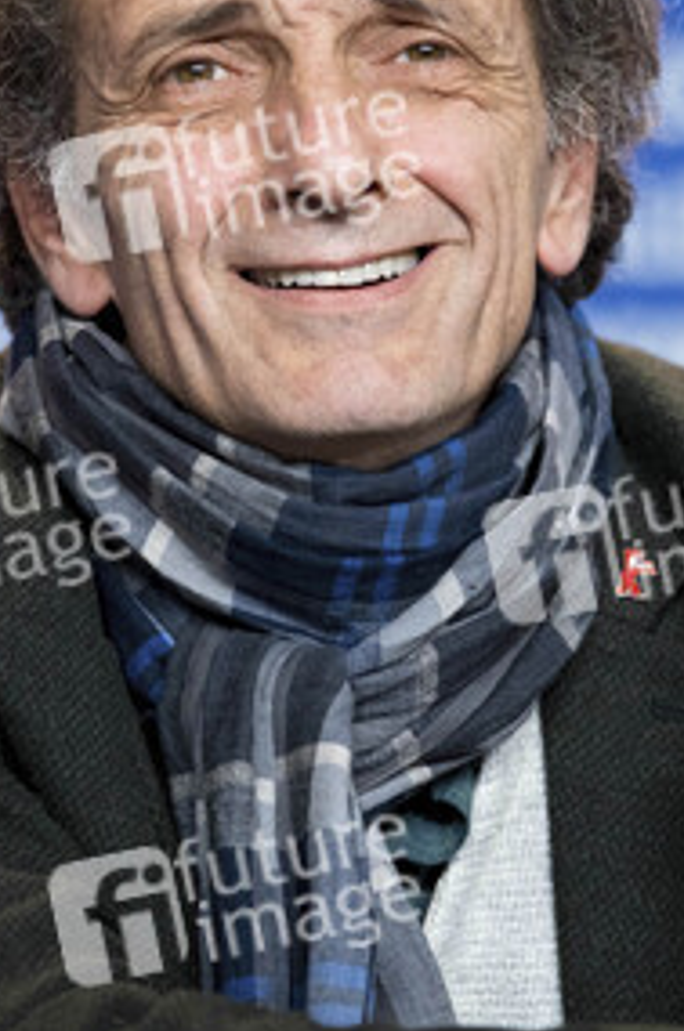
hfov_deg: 4.6
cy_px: 358
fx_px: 8438
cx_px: 340
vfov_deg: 7.0
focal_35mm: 295
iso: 2000
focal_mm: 140
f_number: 2.8
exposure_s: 1/170
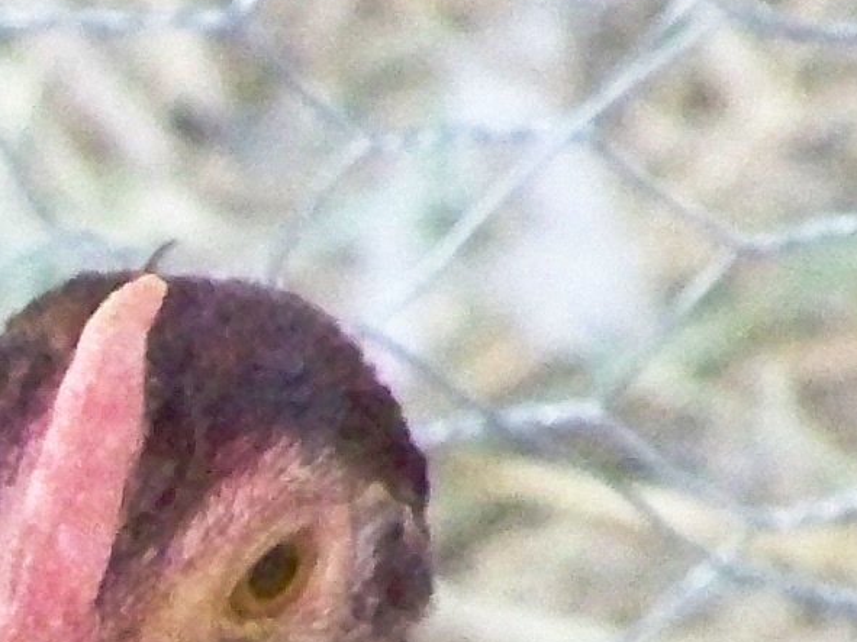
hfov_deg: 1.4
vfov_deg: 1.0
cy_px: 1300
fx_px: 35792
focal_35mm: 1446
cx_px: -522
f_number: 3.6
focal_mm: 46.1
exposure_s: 1/500
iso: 1600
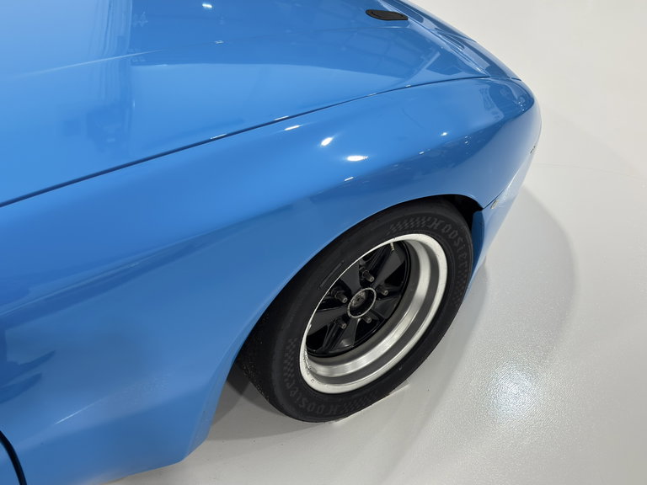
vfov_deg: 40.7
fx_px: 654
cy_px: 242
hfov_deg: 52.6
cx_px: 324
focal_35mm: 35
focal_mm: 6.76
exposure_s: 1/230
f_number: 1.78
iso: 125
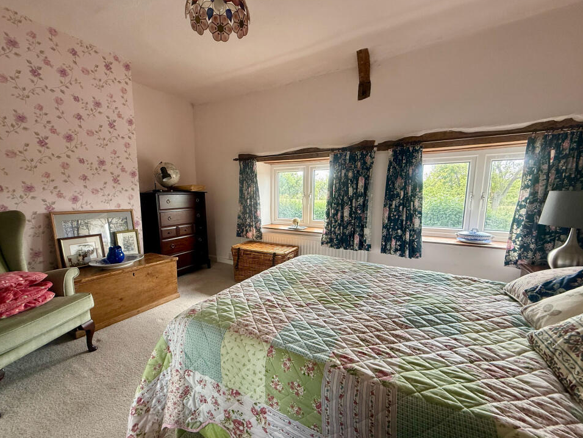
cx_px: 274
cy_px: 230
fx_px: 253
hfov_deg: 98.1
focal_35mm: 15
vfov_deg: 81.7
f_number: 2.2
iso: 125
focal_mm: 2.22
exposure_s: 1/99
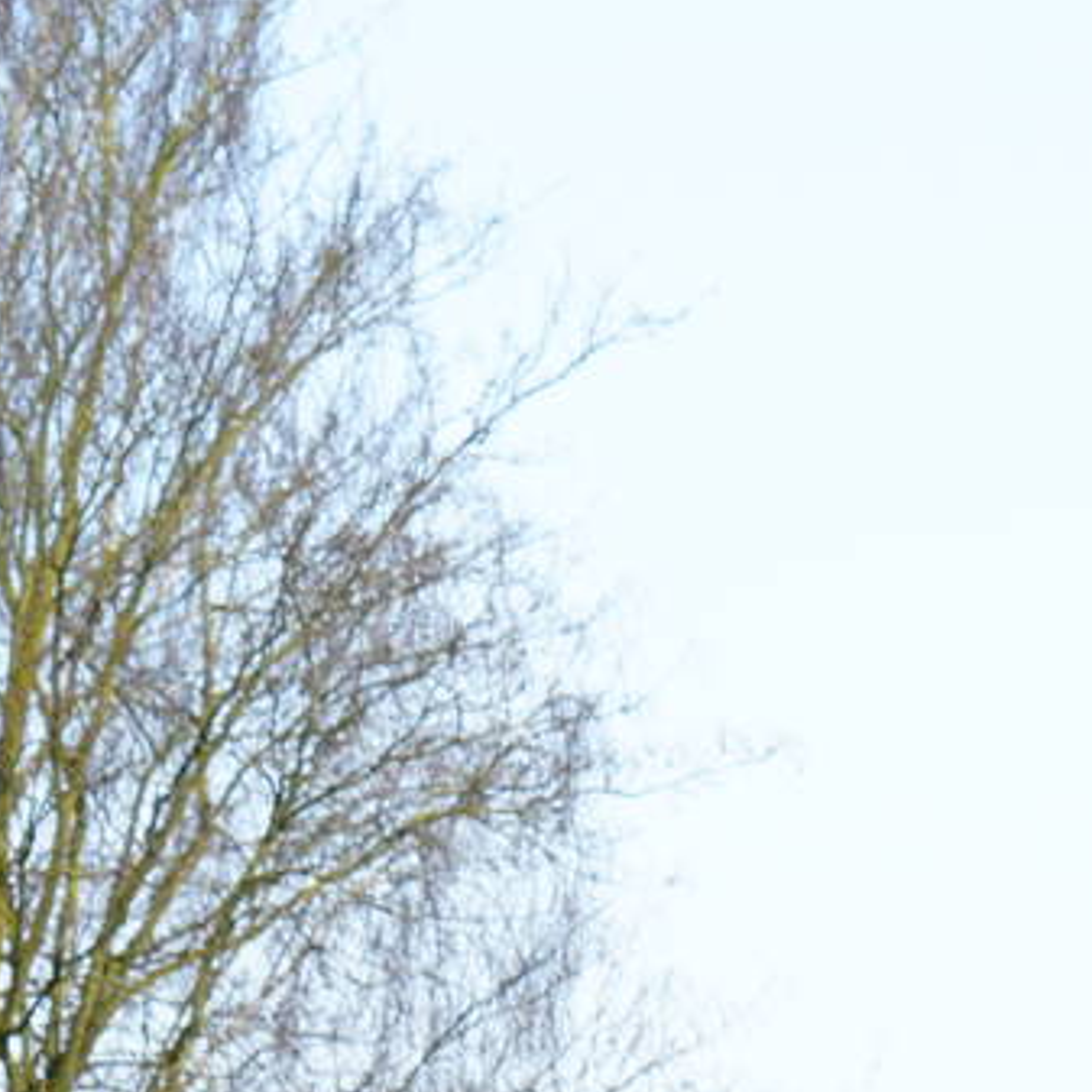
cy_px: 1675
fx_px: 14704
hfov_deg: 4.2
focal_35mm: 412
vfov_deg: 4.2
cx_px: 2489
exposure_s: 1/160
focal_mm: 85
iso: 100
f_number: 5.6
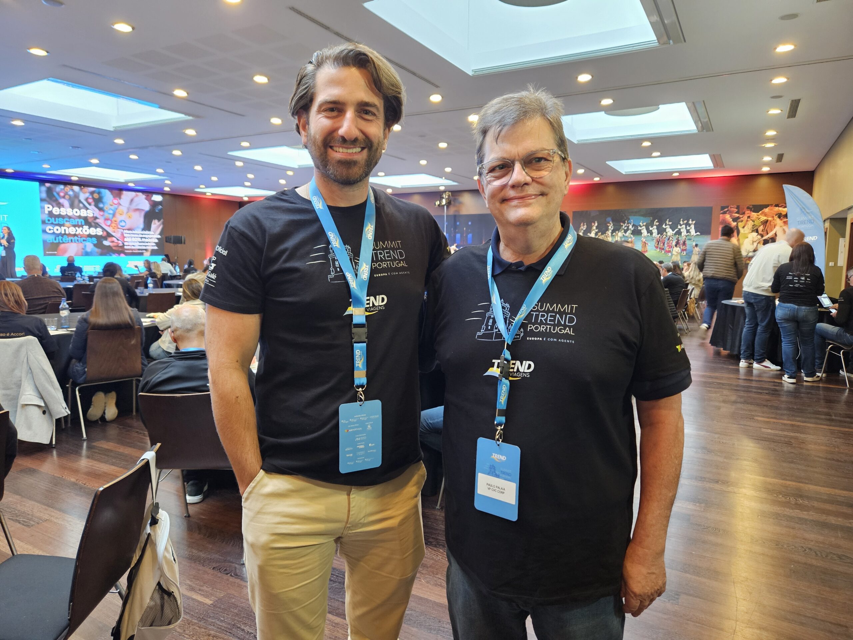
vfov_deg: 58.9
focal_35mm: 23
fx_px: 567
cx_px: 426
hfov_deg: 73.9
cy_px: 320
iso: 800
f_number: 1.8
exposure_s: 1/24
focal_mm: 5.4
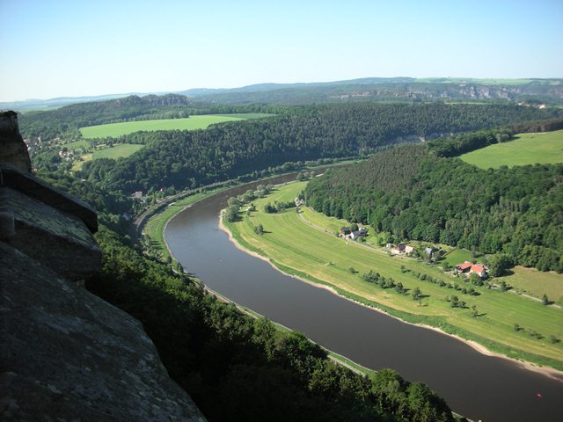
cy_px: 211
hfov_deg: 52.6
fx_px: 569
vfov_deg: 40.7
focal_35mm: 35
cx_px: 282
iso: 50
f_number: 3
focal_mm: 5.8
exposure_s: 1/328
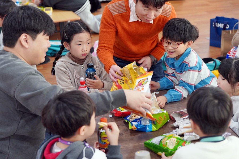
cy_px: 80
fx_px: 465
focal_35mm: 70
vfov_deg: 19.5
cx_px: 120
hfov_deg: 28.8
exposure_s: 1/160
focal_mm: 70
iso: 2000
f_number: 4
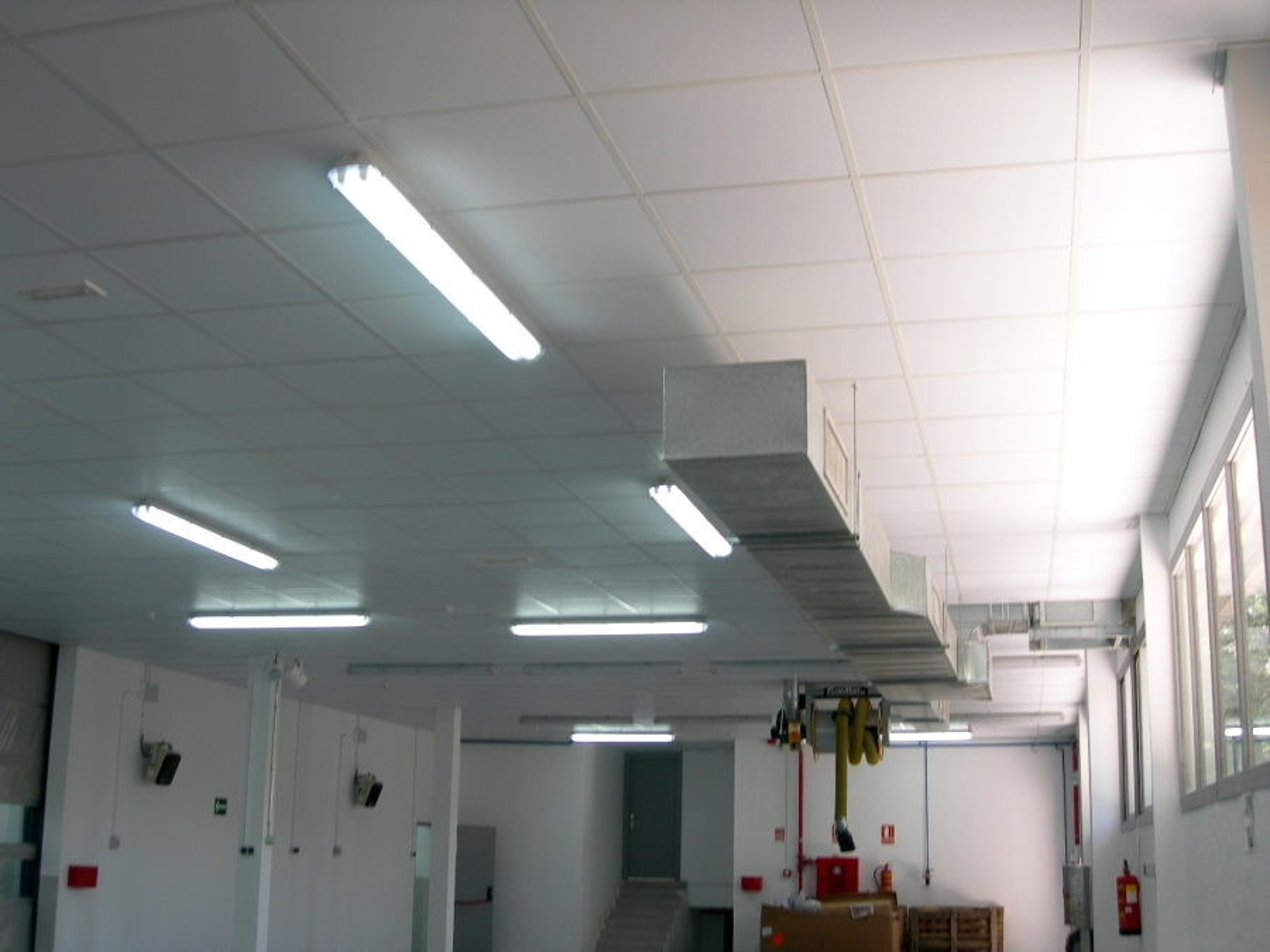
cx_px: 635
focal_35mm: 41
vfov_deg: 35.1
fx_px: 1504
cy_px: 476
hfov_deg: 45.8
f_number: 2.9
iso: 50
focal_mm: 8.5
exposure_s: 1/45.2
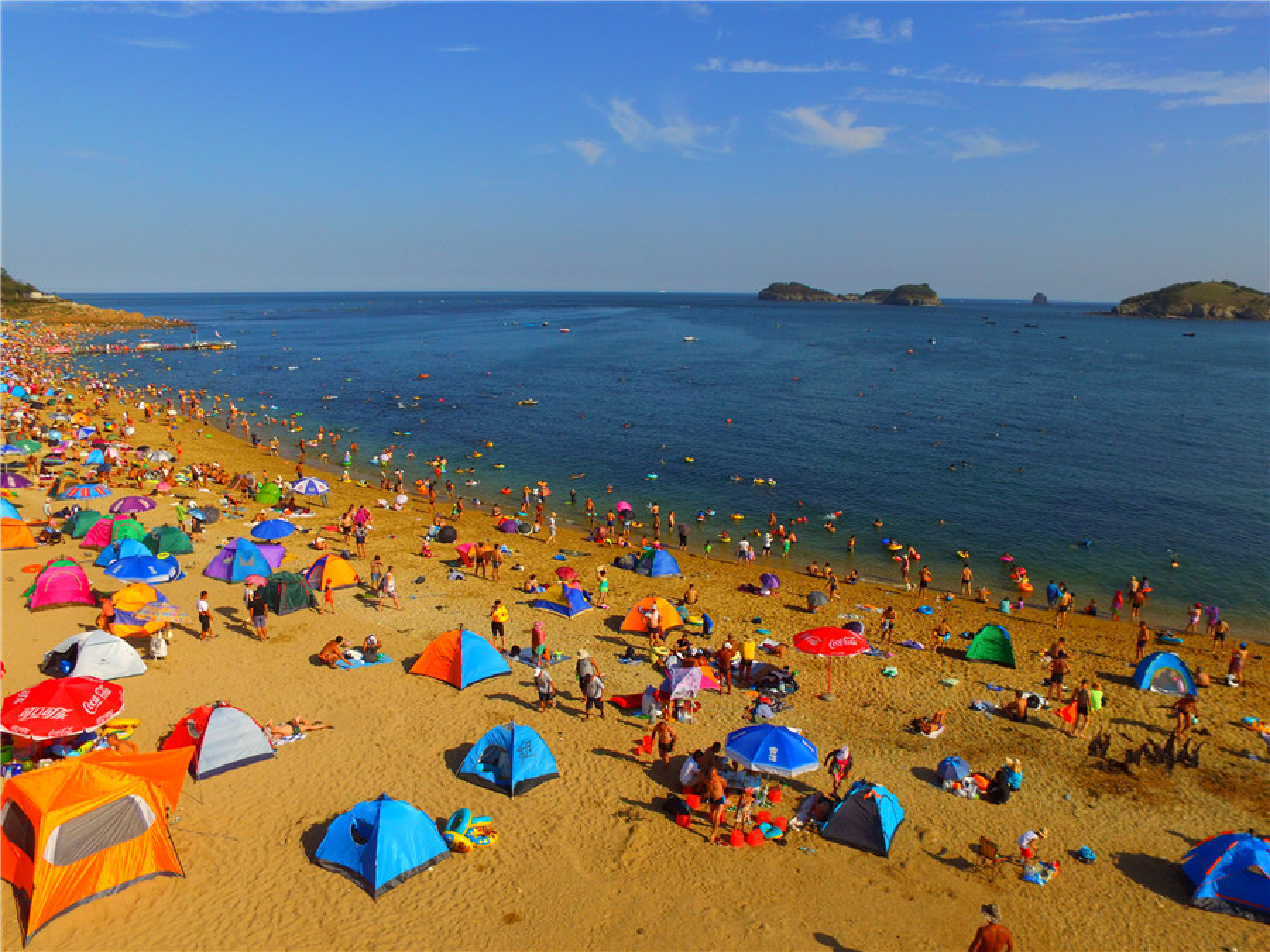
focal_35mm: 20
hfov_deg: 81.7
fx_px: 734
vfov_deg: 66.0
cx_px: 635
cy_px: 476
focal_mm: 3.61
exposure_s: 1/2016
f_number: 2.8
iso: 100
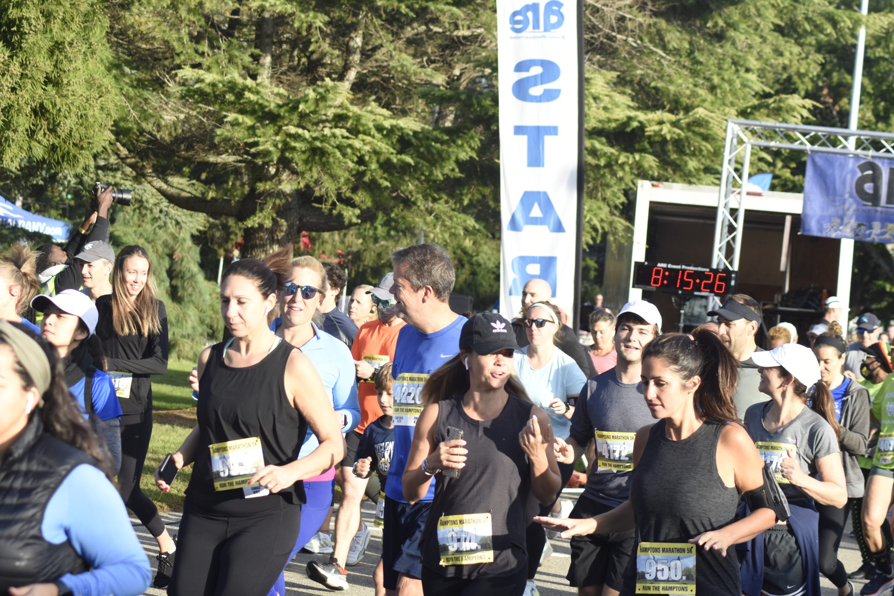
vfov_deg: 13.0
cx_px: 447
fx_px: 2607
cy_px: 298
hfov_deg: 19.5
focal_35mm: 105
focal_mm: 70
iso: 400
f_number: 6.3
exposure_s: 1/640
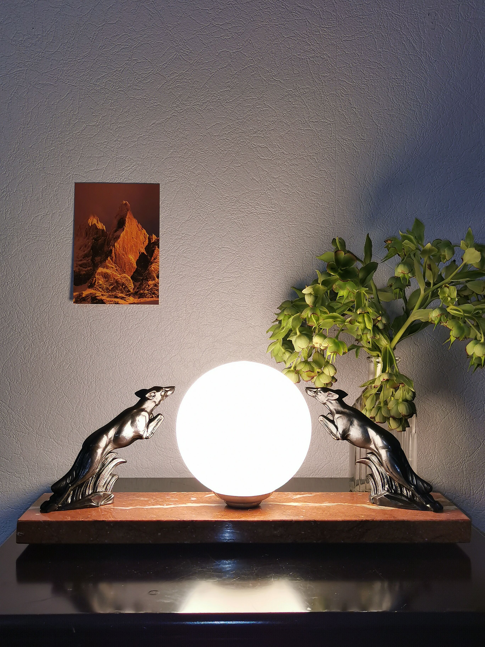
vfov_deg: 47.9
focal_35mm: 39
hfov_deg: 36.8
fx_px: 729
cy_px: 324
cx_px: 242
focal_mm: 5.58
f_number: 1.8
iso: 100
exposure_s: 1/100
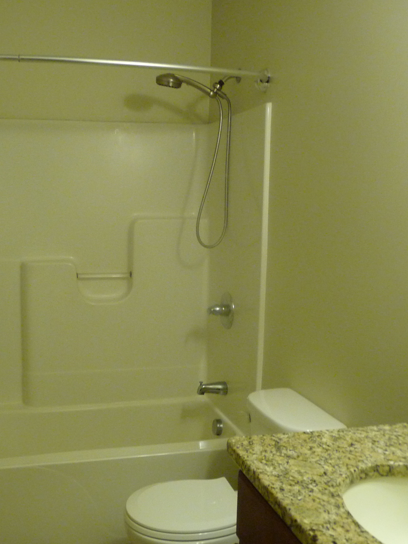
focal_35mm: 38
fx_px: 597
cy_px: 275
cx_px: 148
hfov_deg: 37.4
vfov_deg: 49.0
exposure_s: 1/30
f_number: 3.3
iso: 400
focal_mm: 4.7
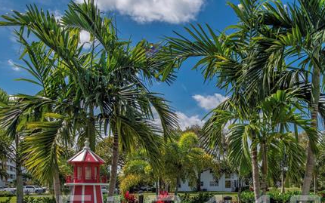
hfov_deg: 50.6
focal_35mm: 36
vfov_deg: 34.7
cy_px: 151
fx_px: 319
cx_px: 262
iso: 64
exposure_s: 1/640
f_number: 7.1
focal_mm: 19
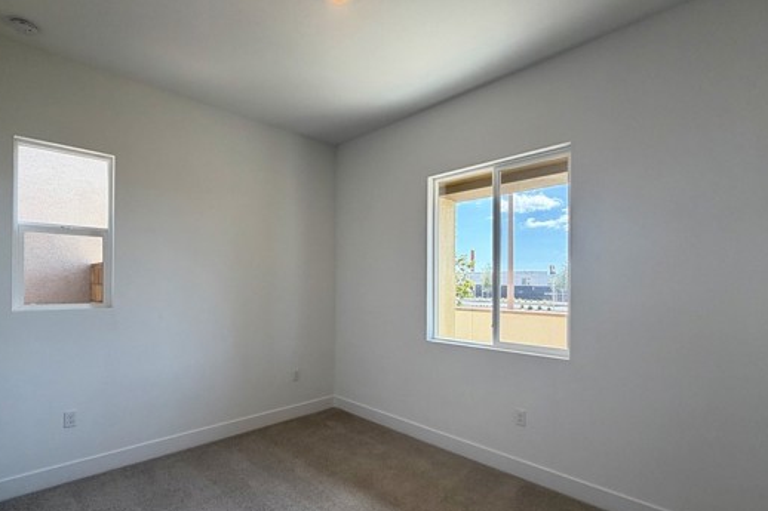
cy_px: 283
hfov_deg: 89.9
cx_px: 357
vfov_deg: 67.2
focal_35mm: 18
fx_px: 384
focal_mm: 2.22
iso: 80
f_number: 2.2
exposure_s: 1/120
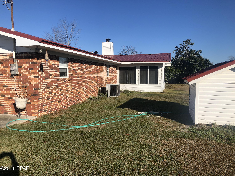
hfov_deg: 63.4
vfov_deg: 49.7
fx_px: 190
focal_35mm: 28
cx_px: 118
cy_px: 88
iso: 20
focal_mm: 3.99
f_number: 1.8
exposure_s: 1/2525
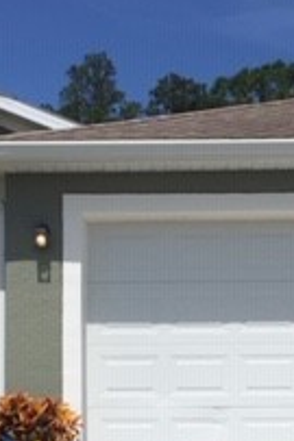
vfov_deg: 21.0
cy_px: 404
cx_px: 192
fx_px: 1166
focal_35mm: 95
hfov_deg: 14.4
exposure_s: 1/5650
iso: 32
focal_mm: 4.15
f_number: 2.2
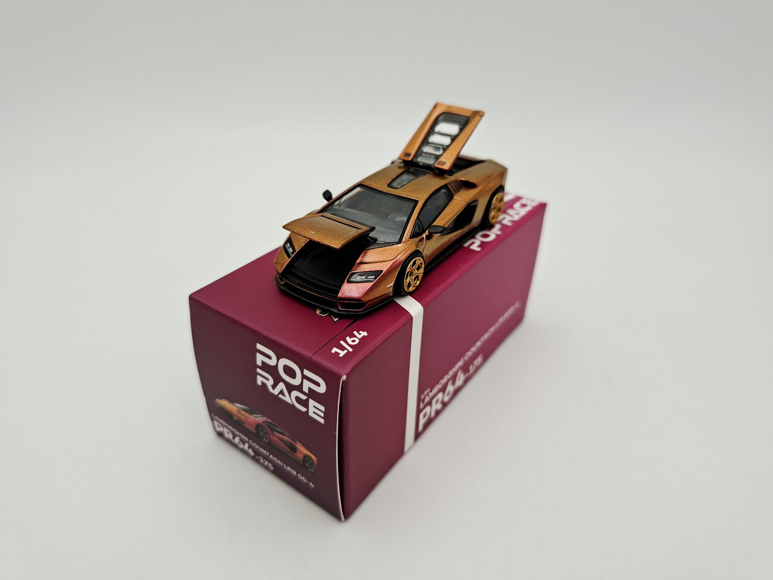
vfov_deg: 58.9
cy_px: 290
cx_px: 386
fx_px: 514
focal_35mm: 23
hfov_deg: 73.9
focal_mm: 5.54
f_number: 1.8
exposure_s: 1/286
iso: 50
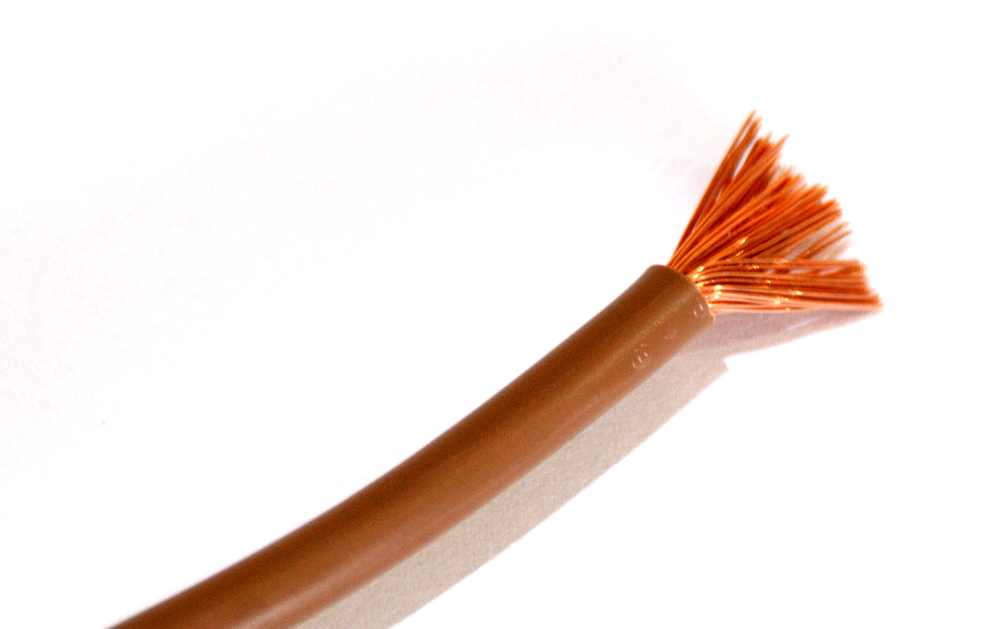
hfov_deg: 19.3
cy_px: 337
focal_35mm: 108
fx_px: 2961
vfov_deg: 12.1
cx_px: 506
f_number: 5.6
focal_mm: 70
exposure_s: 1/30
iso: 400
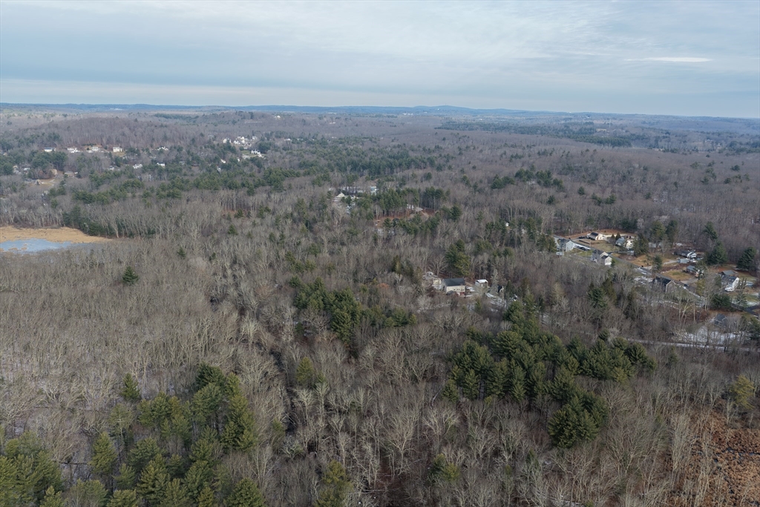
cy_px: 254
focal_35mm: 28
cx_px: 380
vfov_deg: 46.4
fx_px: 591
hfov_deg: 65.5
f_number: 2.8
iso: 250
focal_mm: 14.45
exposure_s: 1/1000
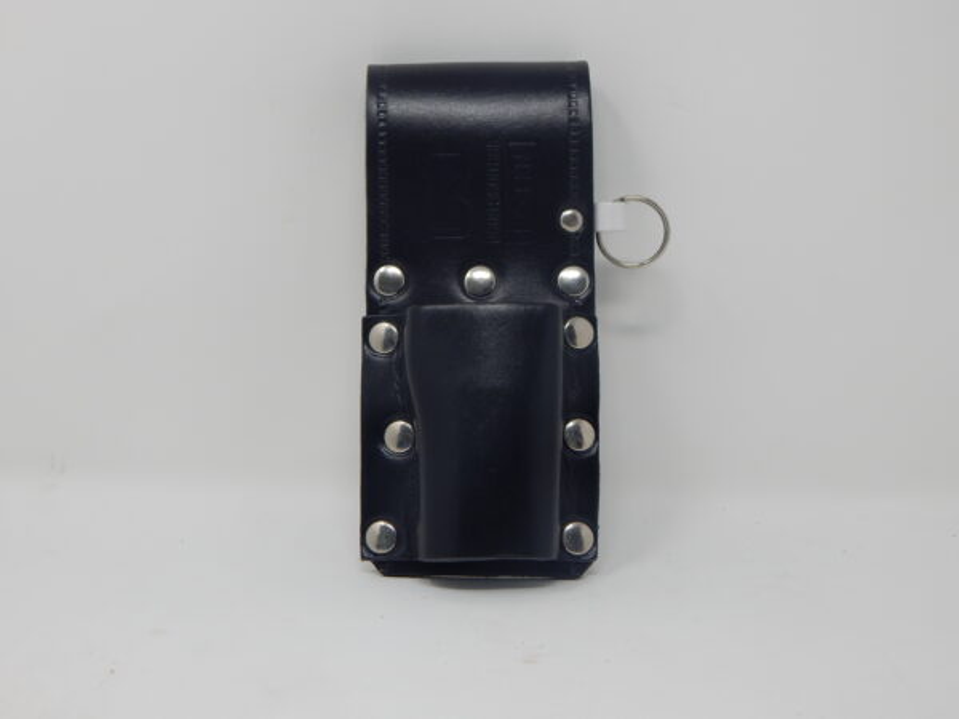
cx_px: 480
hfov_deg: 39.7
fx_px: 1330
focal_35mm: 48
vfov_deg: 30.3
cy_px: 360
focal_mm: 8.6
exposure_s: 1/80
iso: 125
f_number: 3.7
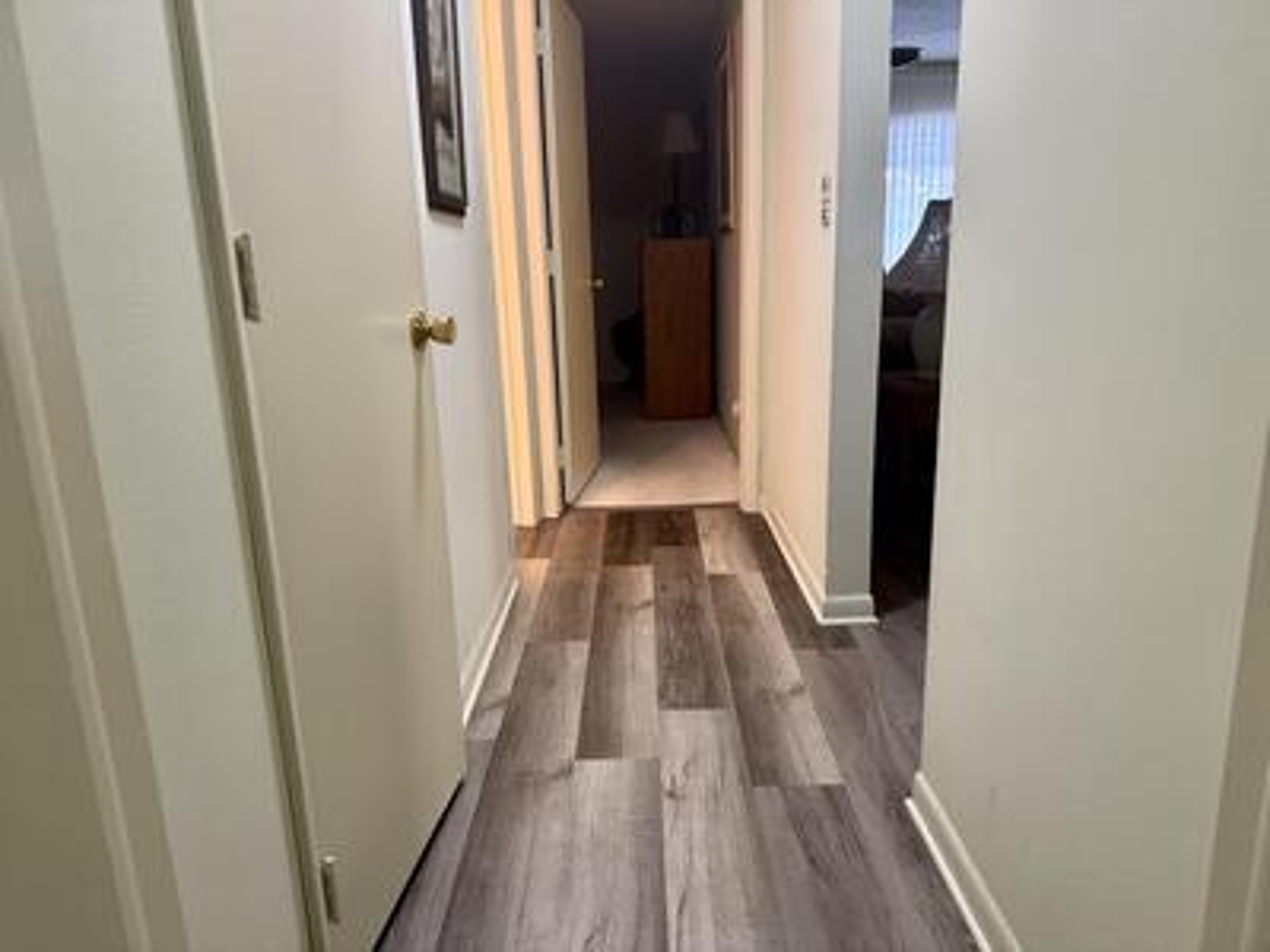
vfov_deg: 56.8
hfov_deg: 71.6
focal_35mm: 24
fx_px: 881
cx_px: 635
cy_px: 476
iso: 400
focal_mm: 6.76
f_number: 1.78
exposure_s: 1/60
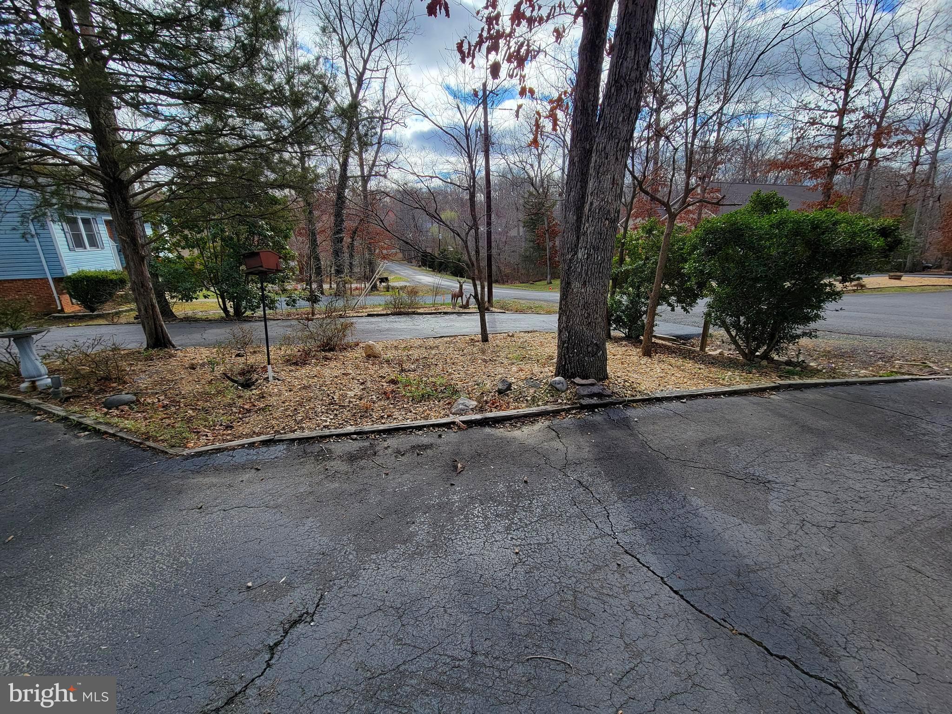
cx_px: 476
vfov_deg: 89.9
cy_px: 357
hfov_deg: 106.2
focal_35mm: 13
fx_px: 358
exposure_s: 1/866
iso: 50
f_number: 2.2
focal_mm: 2.2
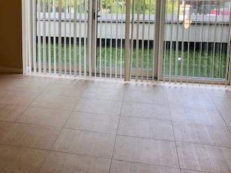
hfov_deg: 33.3
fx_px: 367
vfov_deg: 26.2
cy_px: 45
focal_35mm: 55
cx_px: 27
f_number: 1.8
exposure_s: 1/120
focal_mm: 3.99
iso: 50
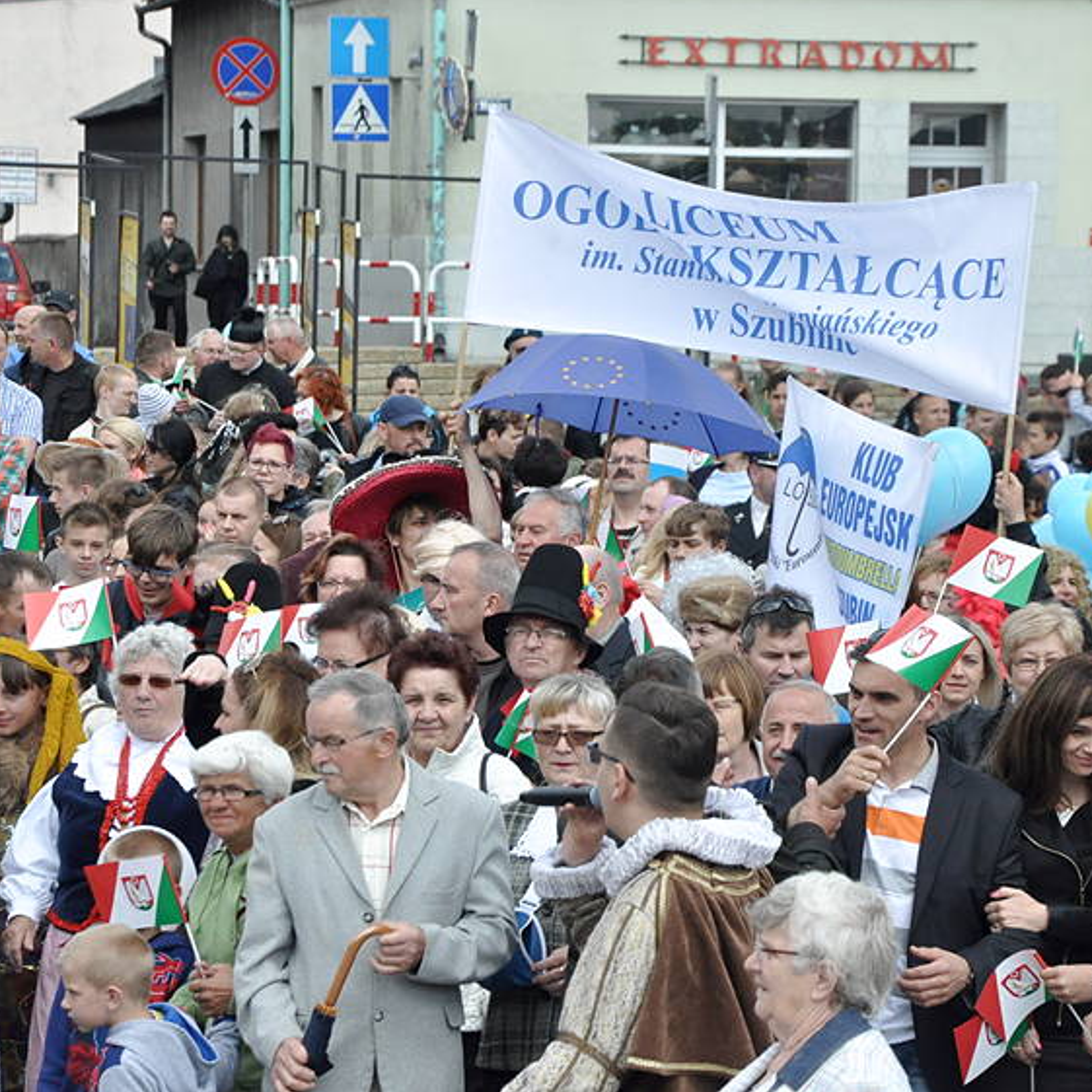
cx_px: 656
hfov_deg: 8.6
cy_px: 544
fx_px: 7232
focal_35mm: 203
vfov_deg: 8.6
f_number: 9
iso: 1250
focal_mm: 105
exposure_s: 1/1600
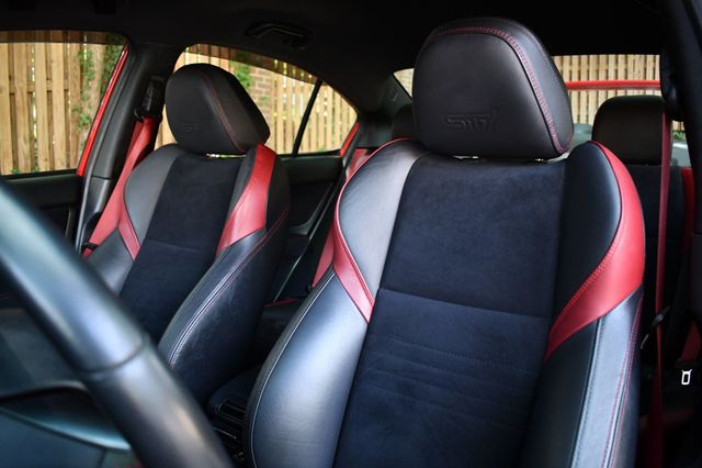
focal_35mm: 30
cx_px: 351
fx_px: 585
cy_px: 234
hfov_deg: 62.0
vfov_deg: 43.6
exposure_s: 1/125
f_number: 3.5
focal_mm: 20
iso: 1100
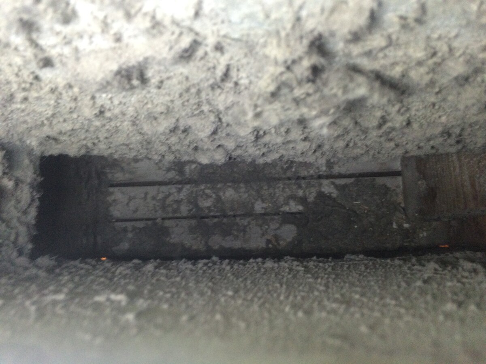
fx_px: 407
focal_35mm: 29
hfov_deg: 61.7
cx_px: 243
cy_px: 182
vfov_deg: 48.2
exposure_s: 1/30
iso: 320
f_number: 2.2
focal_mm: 4.15
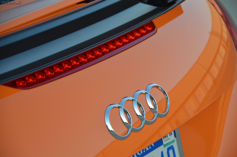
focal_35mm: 158
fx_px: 1035
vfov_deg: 8.7
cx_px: 118
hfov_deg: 13.1
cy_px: 78
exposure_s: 1/500
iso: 800
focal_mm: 105
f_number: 5.3
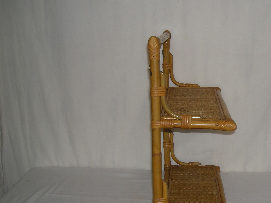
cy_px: 127
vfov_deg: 26.5
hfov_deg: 34.3
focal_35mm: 55
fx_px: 431
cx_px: 200
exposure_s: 1/53.6
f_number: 2.8
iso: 50
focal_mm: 5.7
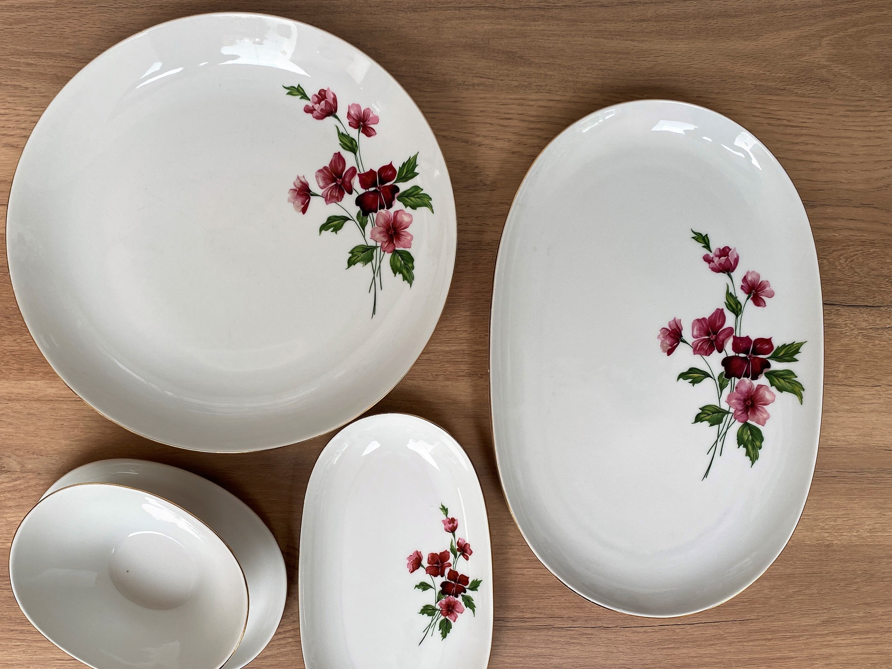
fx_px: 799
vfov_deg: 45.3
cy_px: 390
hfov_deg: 58.1
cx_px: 377
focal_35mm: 31
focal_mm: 4.25
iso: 32
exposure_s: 1/122
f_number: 1.8
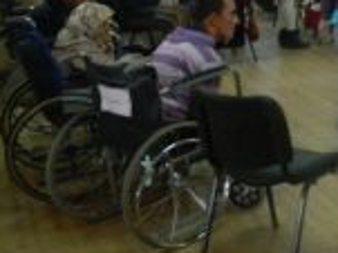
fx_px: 810
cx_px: 468
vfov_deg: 17.5
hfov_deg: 20.9
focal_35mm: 83
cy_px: 35
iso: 360
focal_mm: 4.5
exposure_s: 1/40
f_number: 3.1
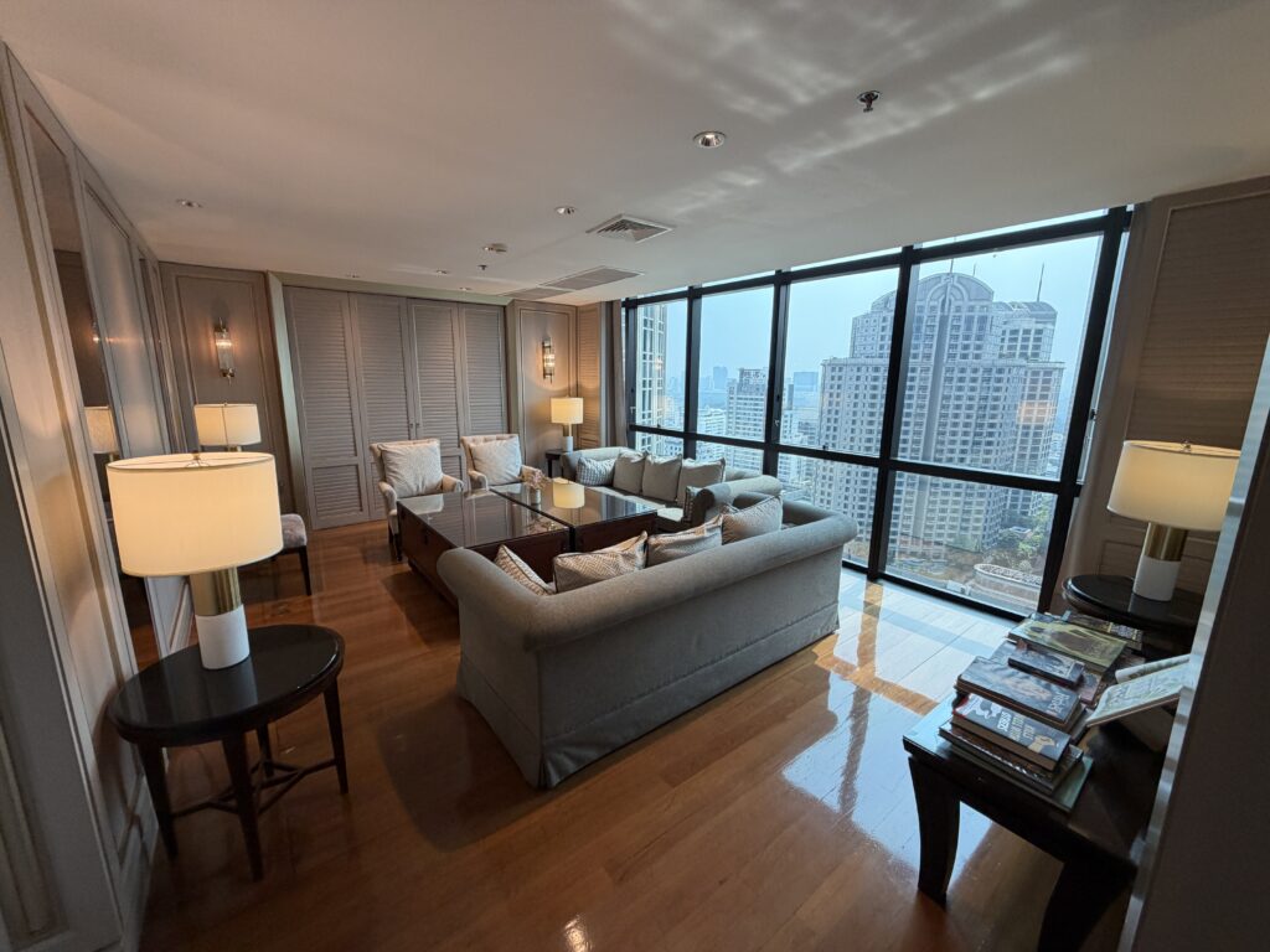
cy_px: 476
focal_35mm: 14
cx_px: 635
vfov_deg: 85.7
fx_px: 514
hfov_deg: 102.1
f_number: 2.2
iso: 100
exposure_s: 1/100
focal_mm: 2.22
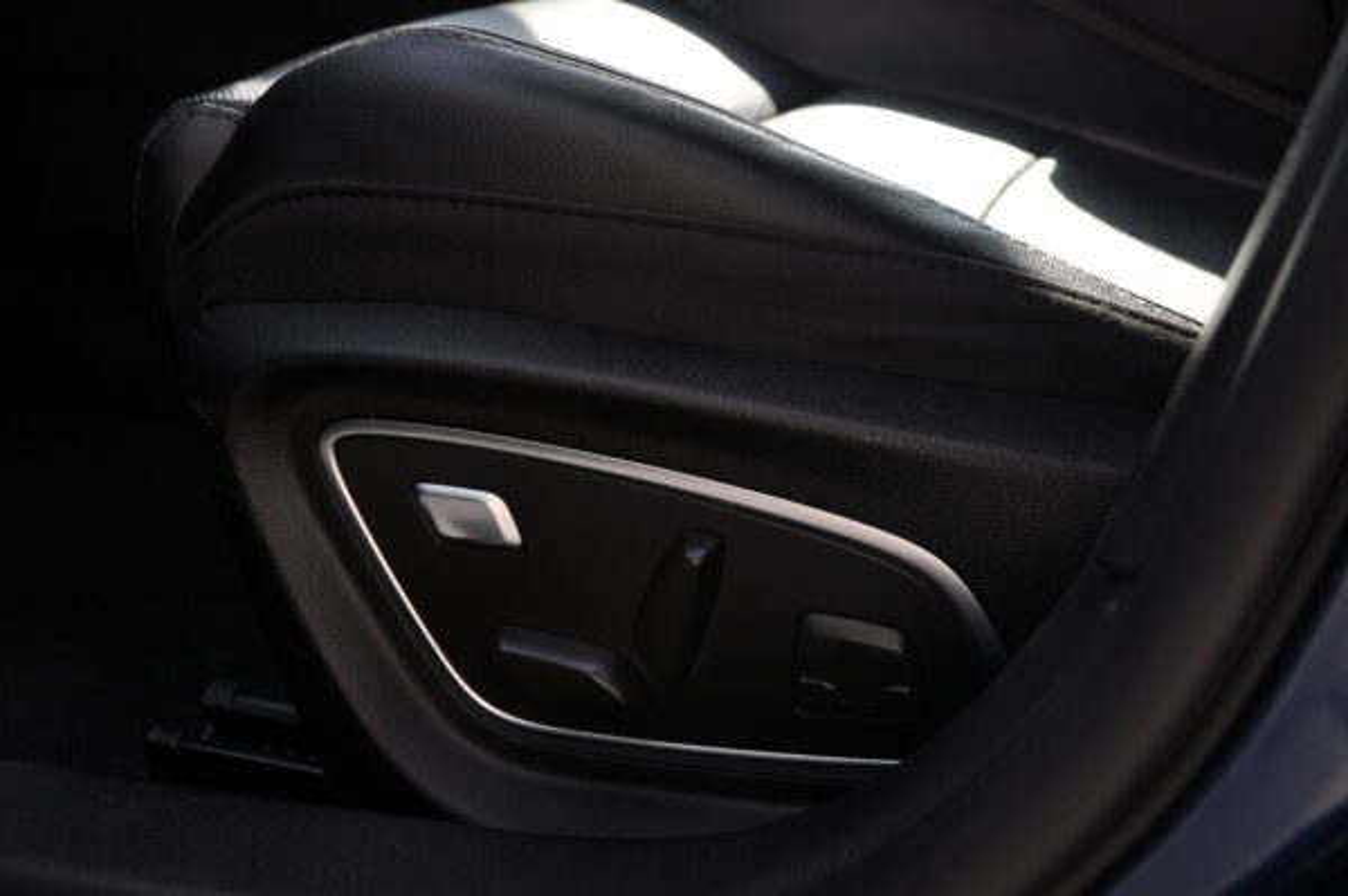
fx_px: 1908
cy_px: 448
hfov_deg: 38.9
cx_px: 674
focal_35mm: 51
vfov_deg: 26.4
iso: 200
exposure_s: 1/200
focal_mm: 34
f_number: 7.1
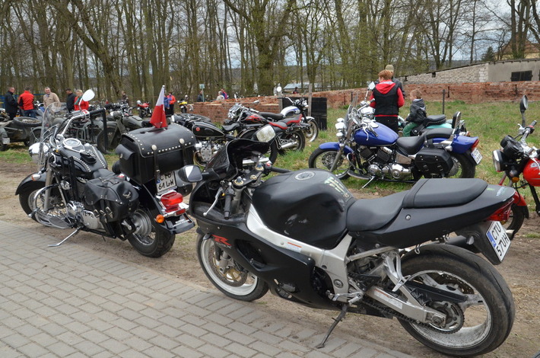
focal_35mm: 36
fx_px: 539
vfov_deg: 36.7
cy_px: 179
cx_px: 270
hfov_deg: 53.2
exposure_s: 1/500
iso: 1600
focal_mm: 24
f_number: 11
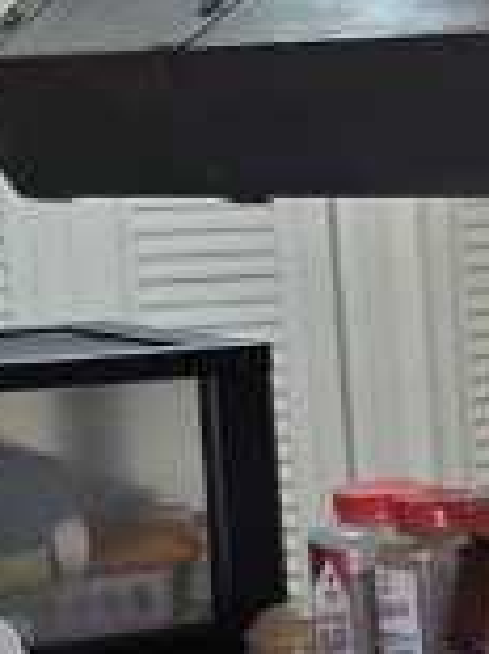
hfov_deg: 8.4
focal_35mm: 152
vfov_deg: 12.8
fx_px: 2867
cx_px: 1387
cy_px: 696
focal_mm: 6.3
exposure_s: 1/120
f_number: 1.7
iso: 200
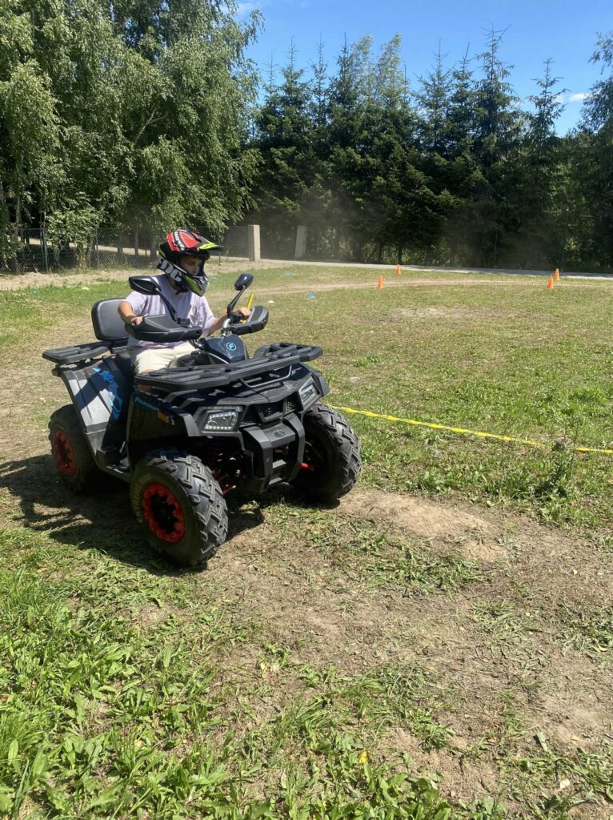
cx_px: 306
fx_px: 615
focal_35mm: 26
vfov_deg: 67.4
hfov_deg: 53.0
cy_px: 410
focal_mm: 4.25
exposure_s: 1/1727
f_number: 1.8
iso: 32
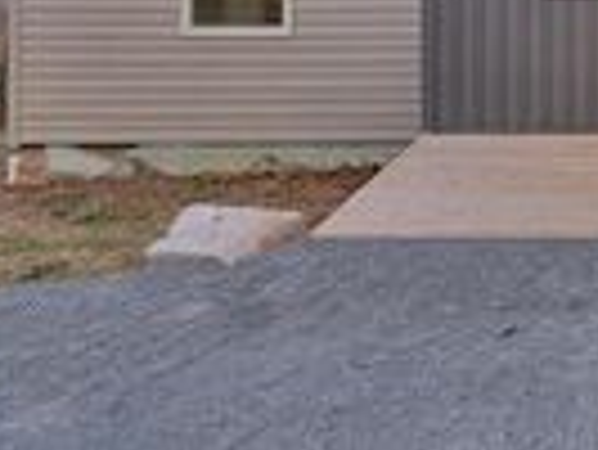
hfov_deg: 22.9
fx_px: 1245
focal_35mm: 72
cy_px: -295
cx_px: 850
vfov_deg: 17.6
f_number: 4.6
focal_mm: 20
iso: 100
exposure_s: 1/60
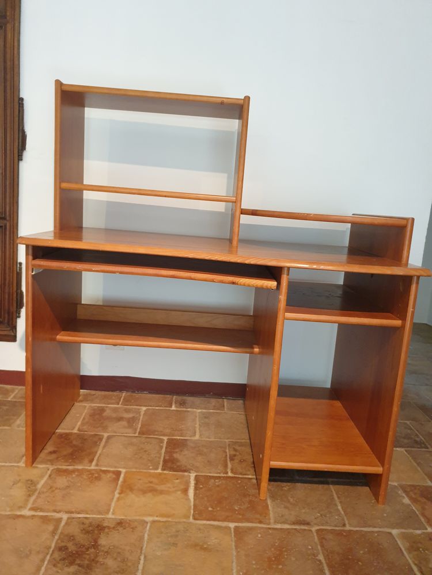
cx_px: 216
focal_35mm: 26
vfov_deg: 67.3
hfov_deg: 53.1
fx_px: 433
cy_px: 288
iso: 320
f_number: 1.5
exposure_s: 1/33
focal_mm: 4.3
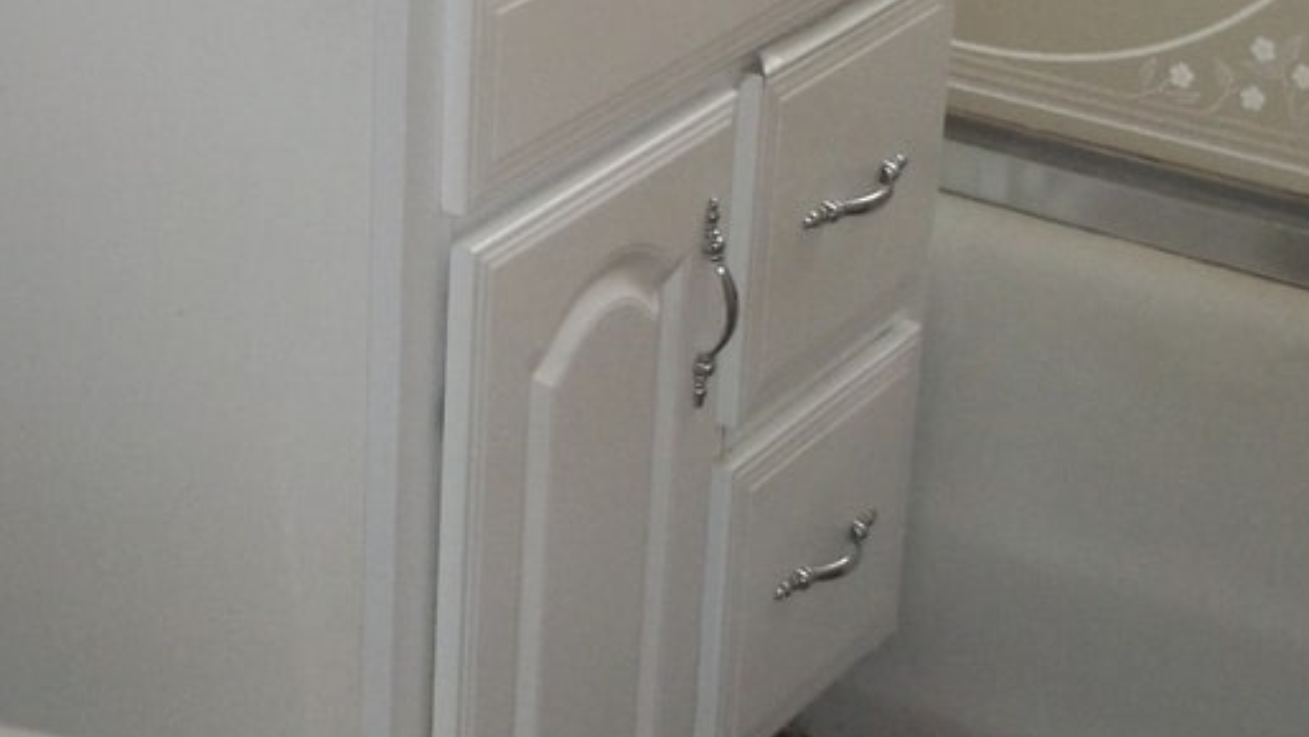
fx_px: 3229
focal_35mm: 93
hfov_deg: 22.6
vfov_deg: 13.0
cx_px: 271
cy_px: 127
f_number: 3.3
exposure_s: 1/30
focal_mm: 5.9
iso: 160
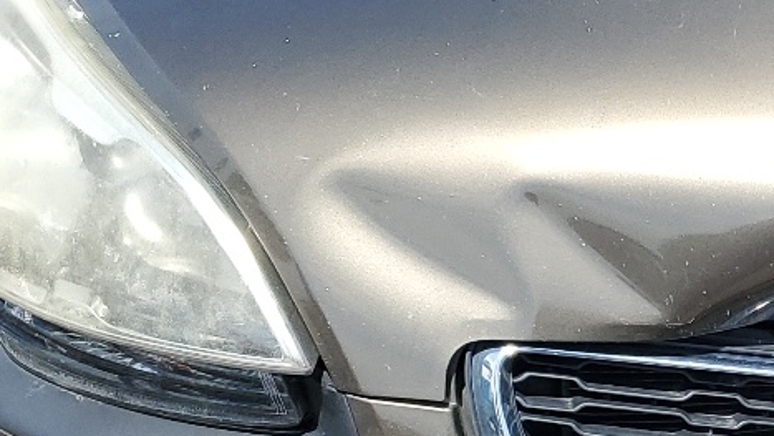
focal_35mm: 97
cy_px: 489
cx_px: 902
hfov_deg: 20.7
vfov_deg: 12.3
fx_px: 1991
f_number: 1.5
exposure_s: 1/1667
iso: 50
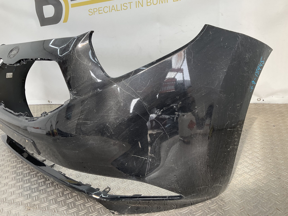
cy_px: 108
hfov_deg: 61.7
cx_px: 144
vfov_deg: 48.2
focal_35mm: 29
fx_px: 241
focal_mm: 3
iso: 16
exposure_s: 1/120
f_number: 1.8
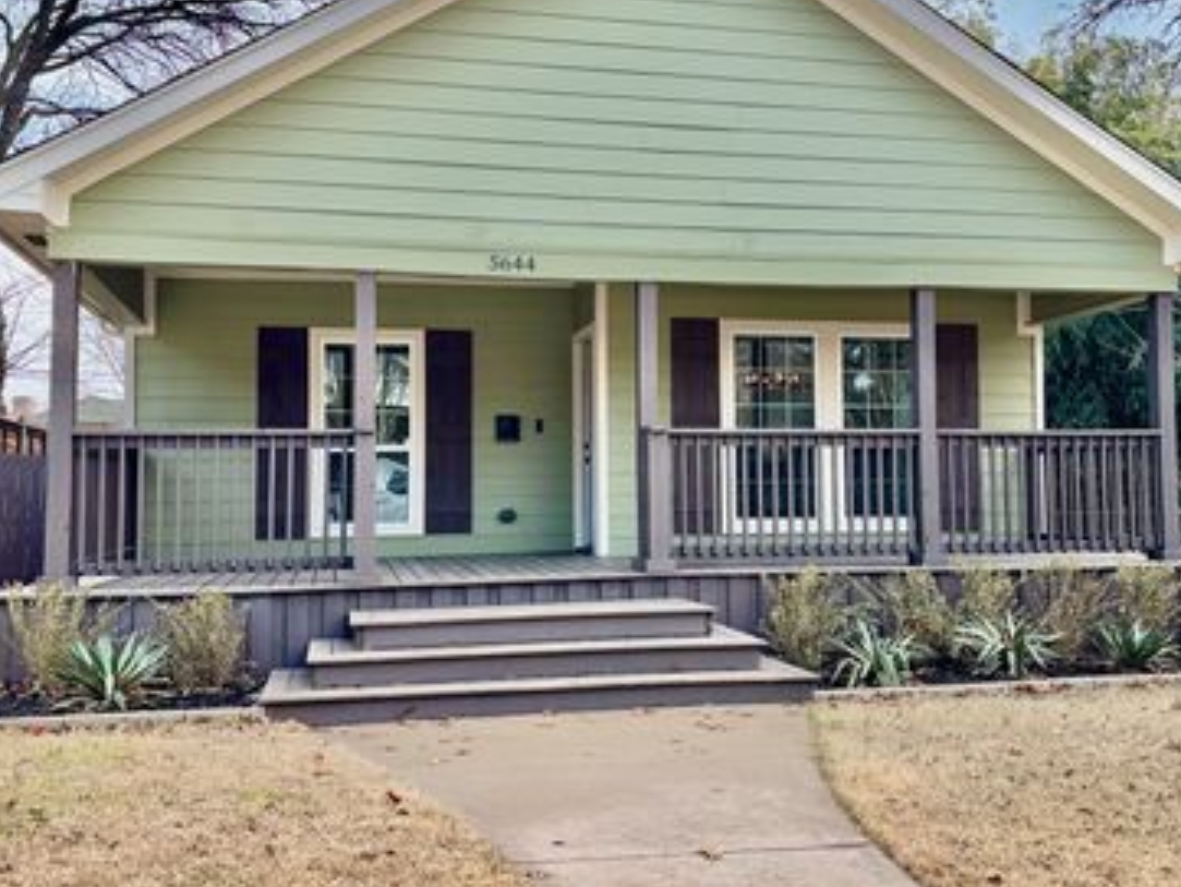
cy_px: 407
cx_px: 628
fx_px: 1229
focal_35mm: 36
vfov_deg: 39.7
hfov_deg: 51.3
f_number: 1.6
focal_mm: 5.96
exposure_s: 1/978
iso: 50
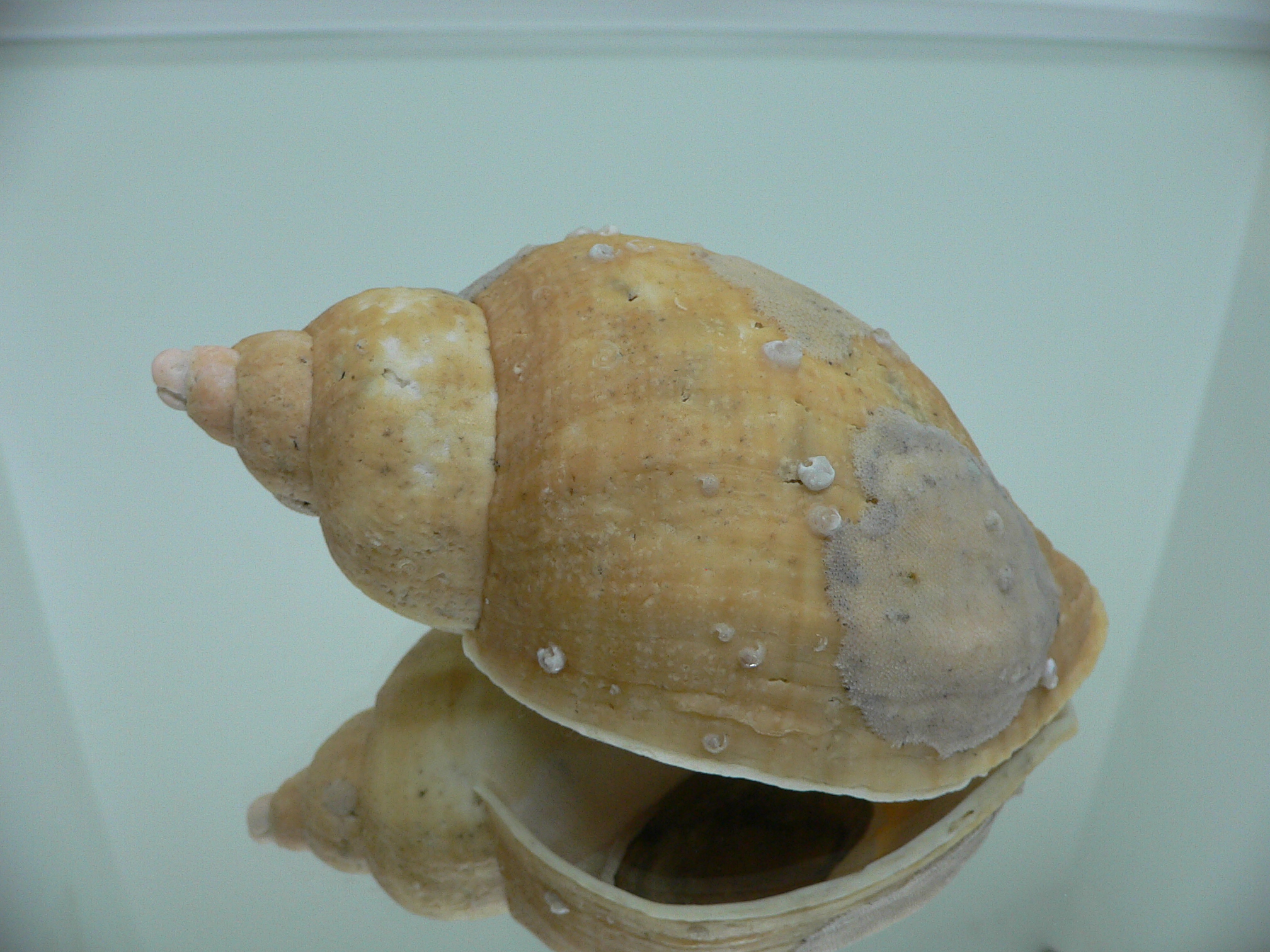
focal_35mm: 35
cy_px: 476
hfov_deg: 52.6
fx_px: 1284
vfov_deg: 40.7
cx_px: 635
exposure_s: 1/60
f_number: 2.8
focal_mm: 4.6
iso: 100
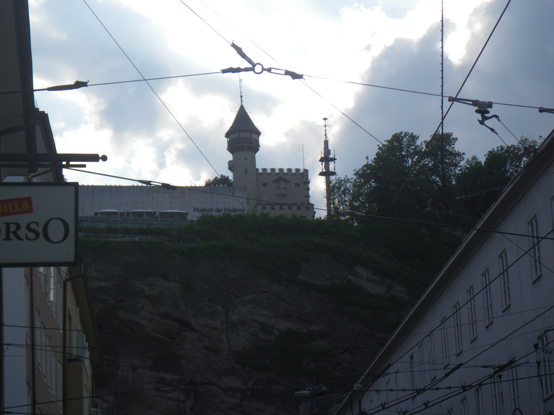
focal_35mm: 107
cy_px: 215
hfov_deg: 18.4
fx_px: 1713
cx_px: 264
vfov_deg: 13.8
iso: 50
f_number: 5
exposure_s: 1/250
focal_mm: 16.7
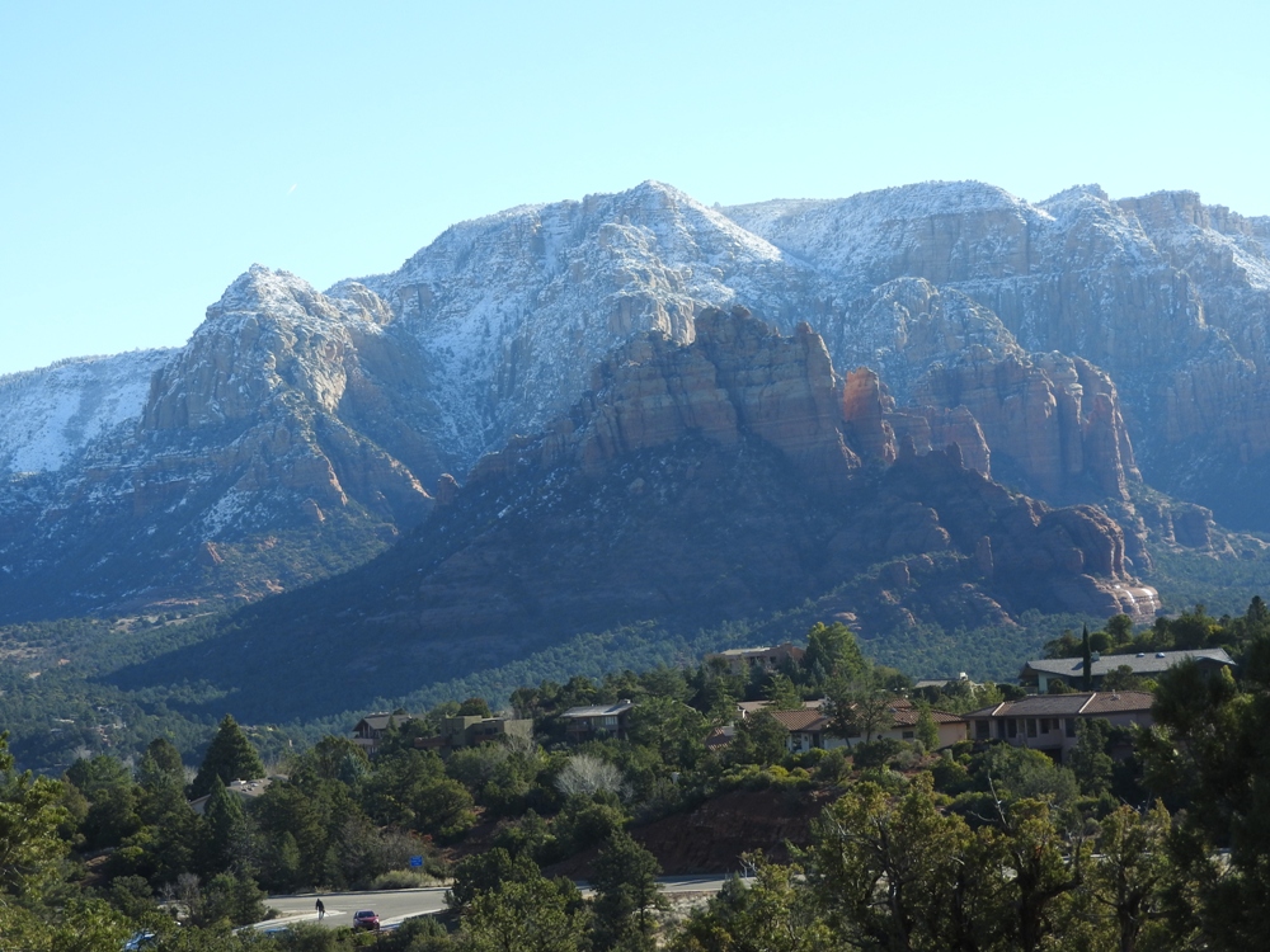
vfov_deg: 14.1
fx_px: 3852
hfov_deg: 18.7
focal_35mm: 105
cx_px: 635
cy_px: 476
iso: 100
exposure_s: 1/400
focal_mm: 18.8
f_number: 4.8
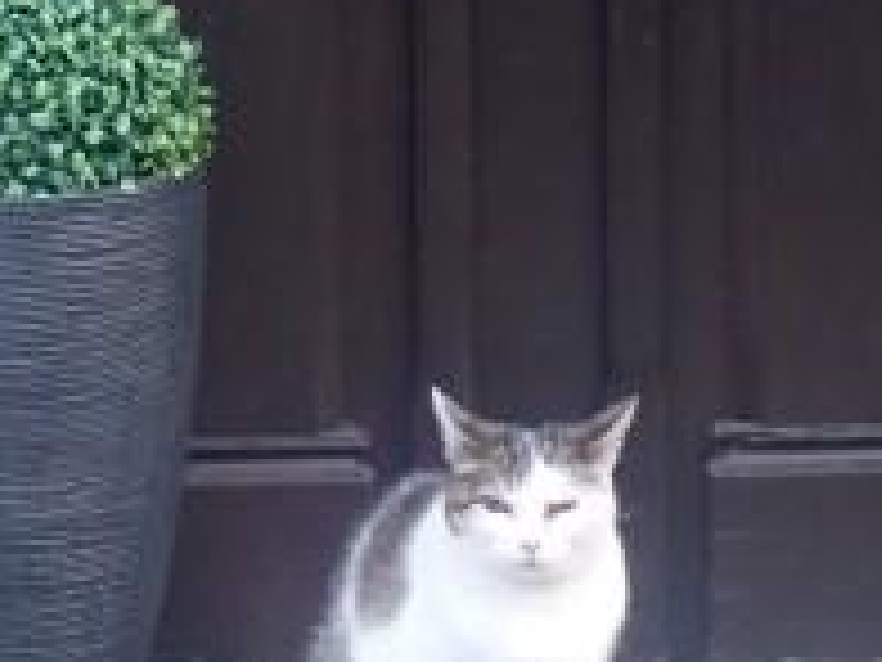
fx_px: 5835
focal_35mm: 229
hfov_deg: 8.6
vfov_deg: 6.5
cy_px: 549
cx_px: 464
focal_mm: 18
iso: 800
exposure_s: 1/30
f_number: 4.9
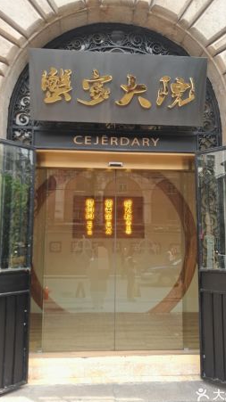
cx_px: 119
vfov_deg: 56.7
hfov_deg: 33.6
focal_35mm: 35
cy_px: 206
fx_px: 374
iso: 40
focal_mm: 4.73
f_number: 2.2
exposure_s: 1/217
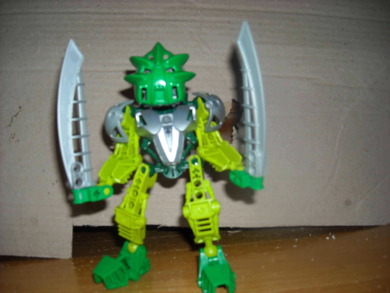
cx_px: 195
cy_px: 146
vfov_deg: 40.7
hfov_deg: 52.6
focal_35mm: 35
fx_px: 394
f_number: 2.8
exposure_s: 1/60
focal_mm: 5.7
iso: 200
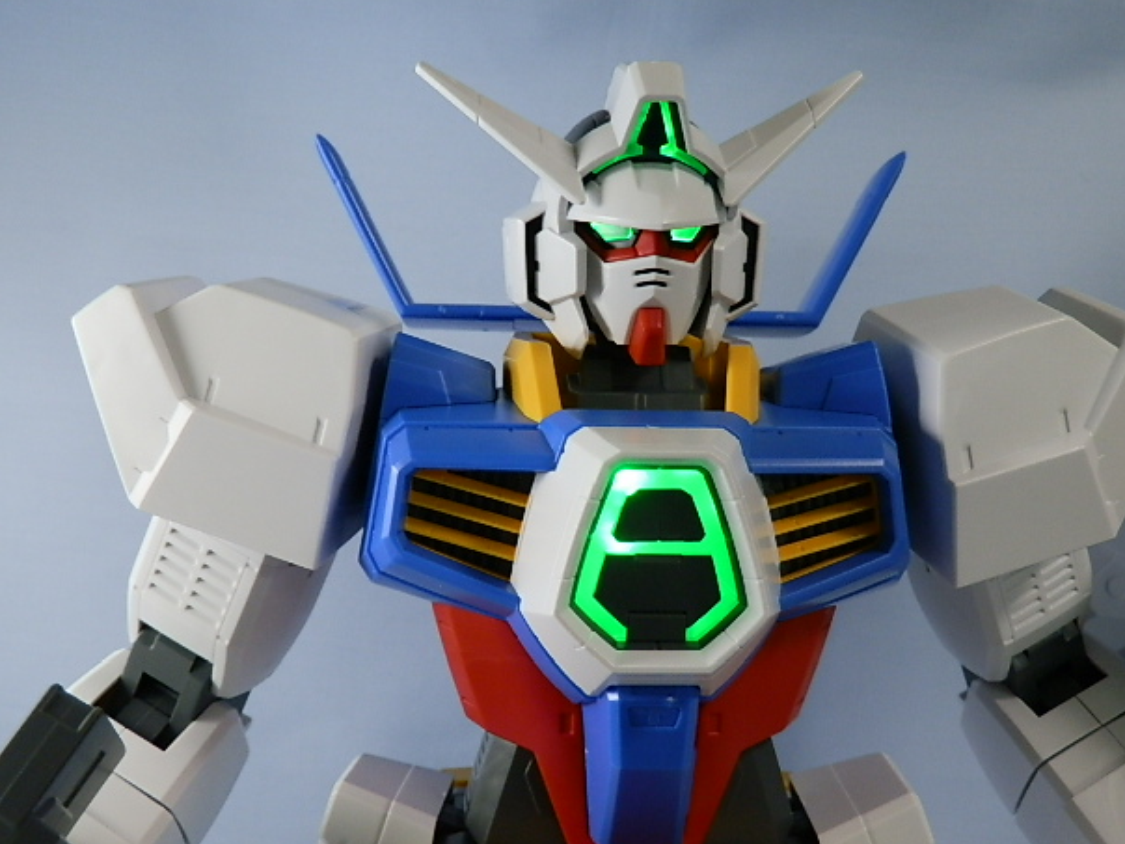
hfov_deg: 51.3
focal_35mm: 36
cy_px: 438
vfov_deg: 39.7
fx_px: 1170
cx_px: 594
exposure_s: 1/30
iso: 200
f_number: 3.5
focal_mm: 6.17
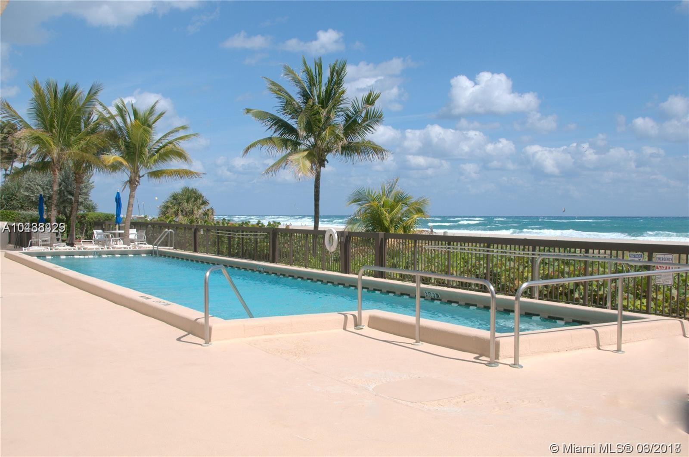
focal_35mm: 36
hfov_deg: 53.2
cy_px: 228
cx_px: 344
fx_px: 688
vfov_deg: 36.7
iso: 200
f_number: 11
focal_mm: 24
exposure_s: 1/500
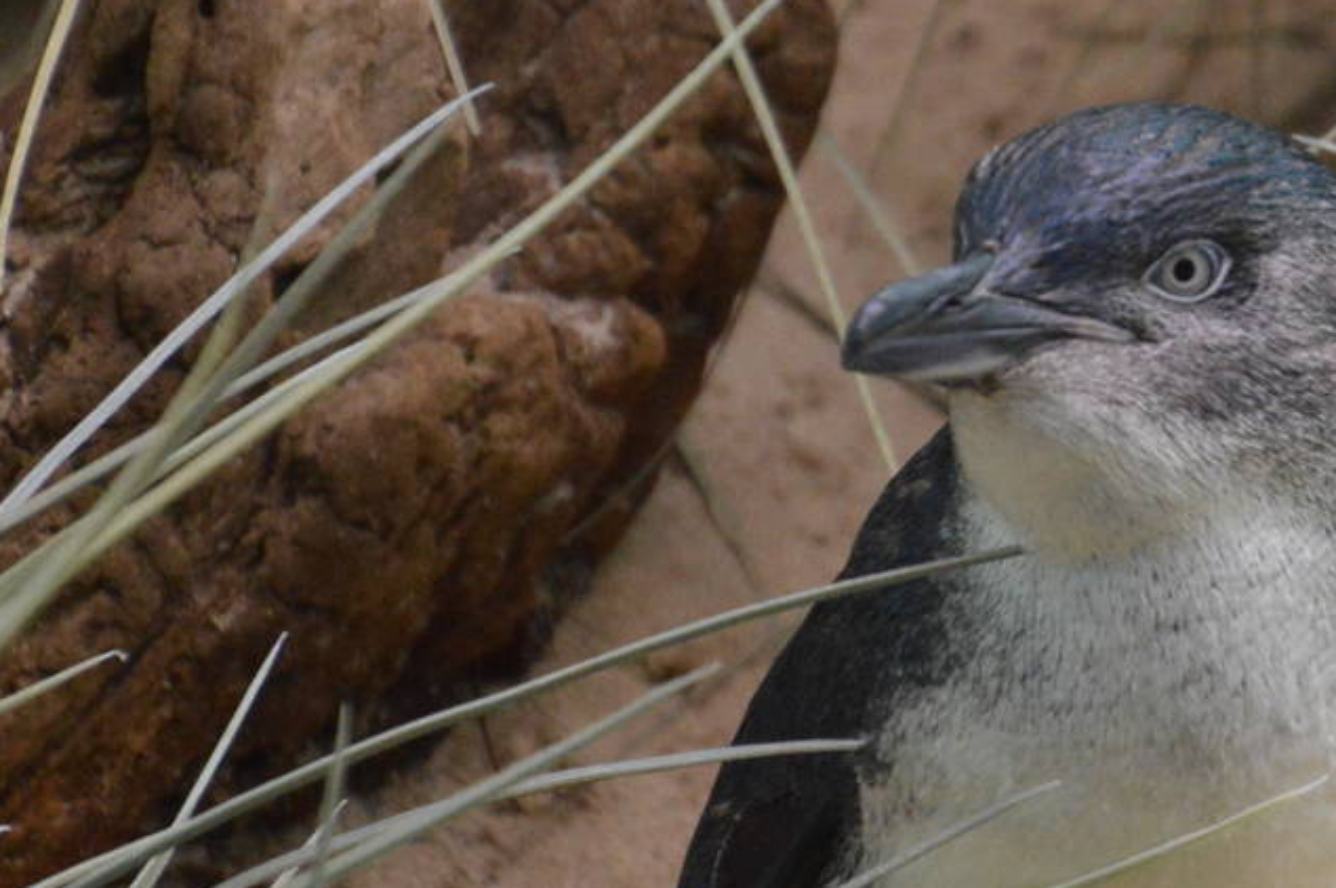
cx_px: 1612
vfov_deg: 4.2
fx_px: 12048
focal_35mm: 325
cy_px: 202
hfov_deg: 6.3
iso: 2800
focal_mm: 86
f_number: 5.6
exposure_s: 1/500
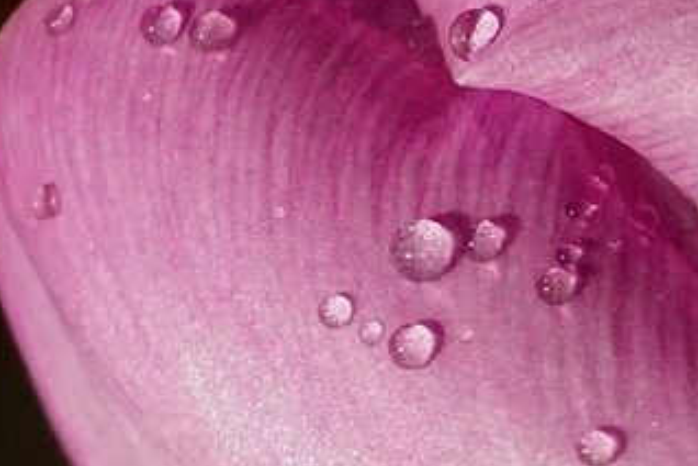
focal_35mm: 891
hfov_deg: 2.3
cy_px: 313
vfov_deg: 1.5
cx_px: 871
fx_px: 17278
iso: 2500
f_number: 5.6
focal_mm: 135
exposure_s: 1/8000
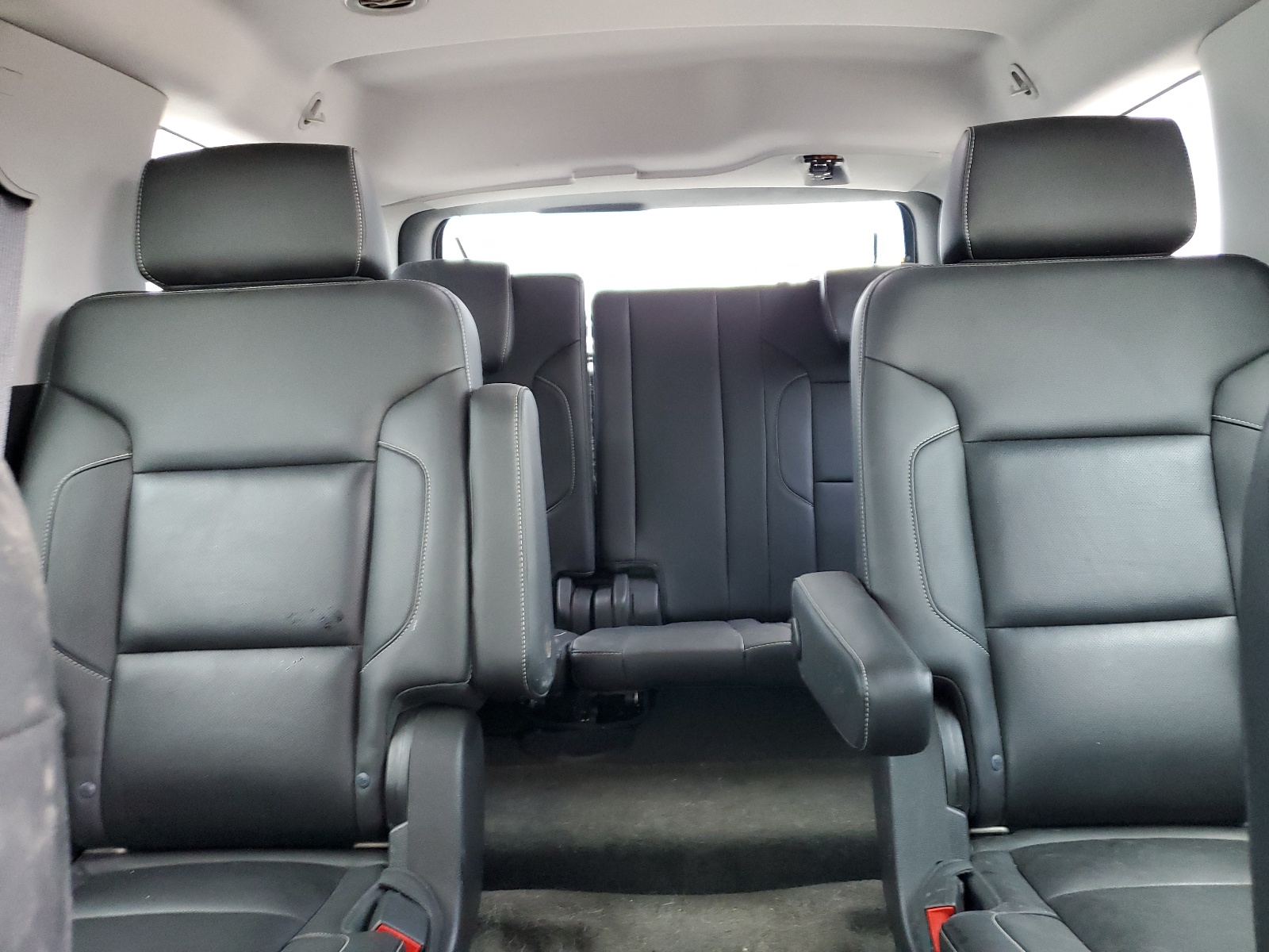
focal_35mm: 26
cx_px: 634
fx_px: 953
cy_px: 476
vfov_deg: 53.1
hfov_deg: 67.3
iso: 342
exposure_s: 1/30
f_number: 1.5
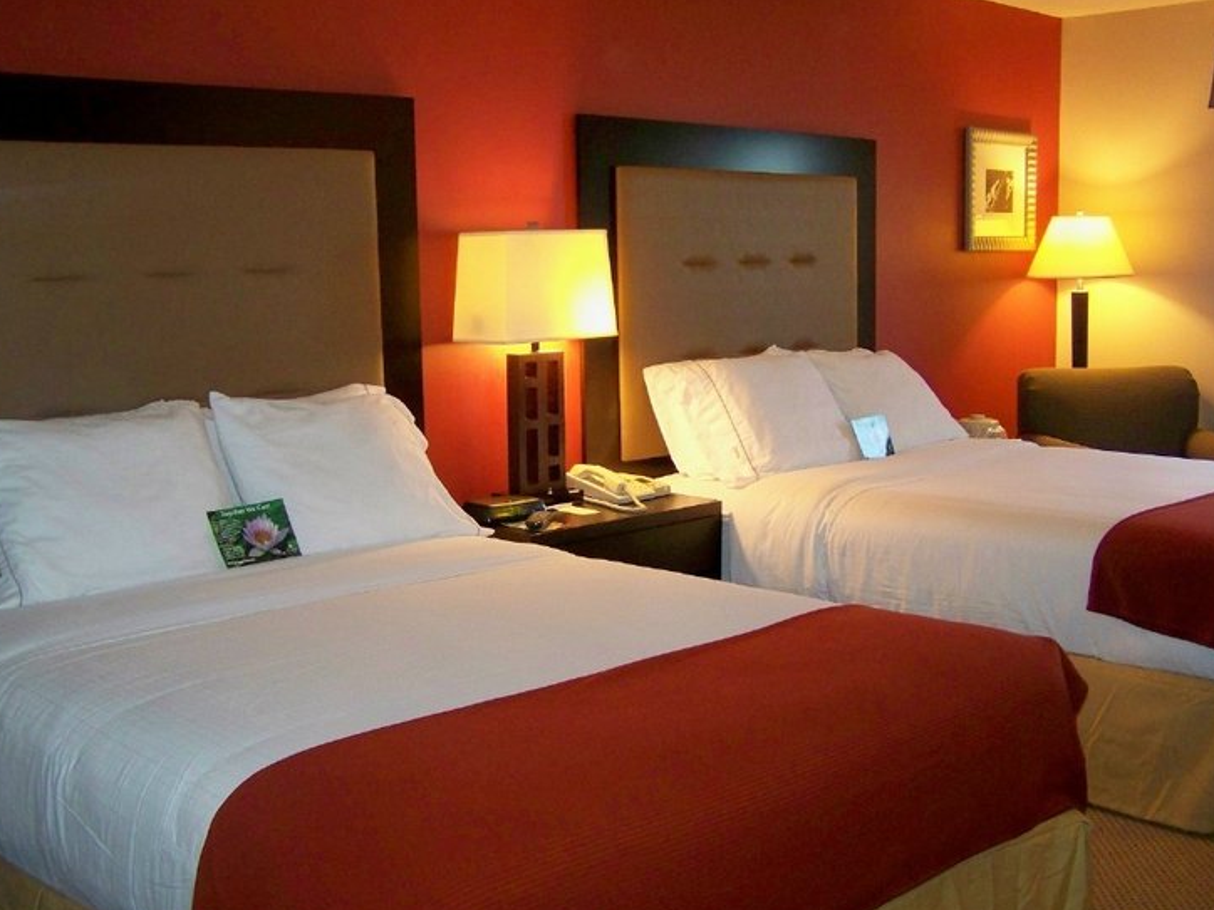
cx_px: 646
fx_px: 1473
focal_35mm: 42
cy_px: 469
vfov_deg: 34.3
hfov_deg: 44.8
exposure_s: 1/30
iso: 200
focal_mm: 6.3
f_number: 2.8
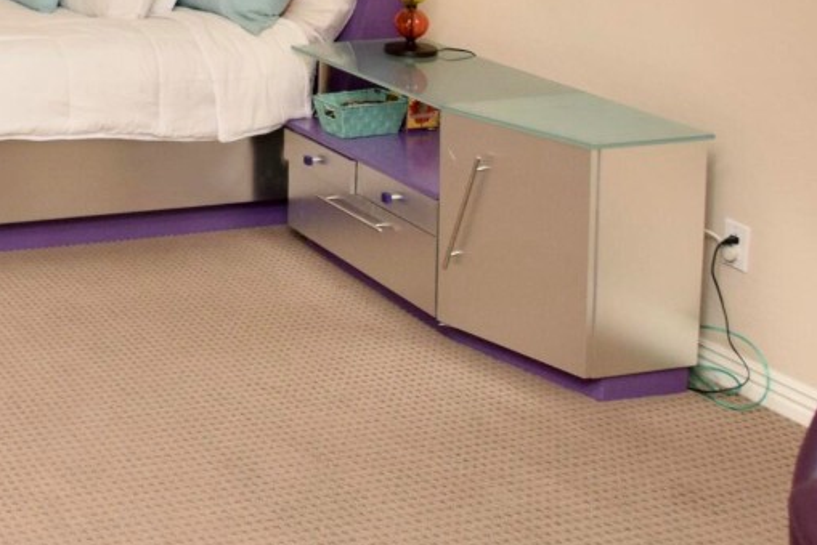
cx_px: -279
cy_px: -176
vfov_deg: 22.6
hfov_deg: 29.3
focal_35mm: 53
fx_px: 1203
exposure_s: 1/125
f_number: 5.6
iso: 720
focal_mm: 10
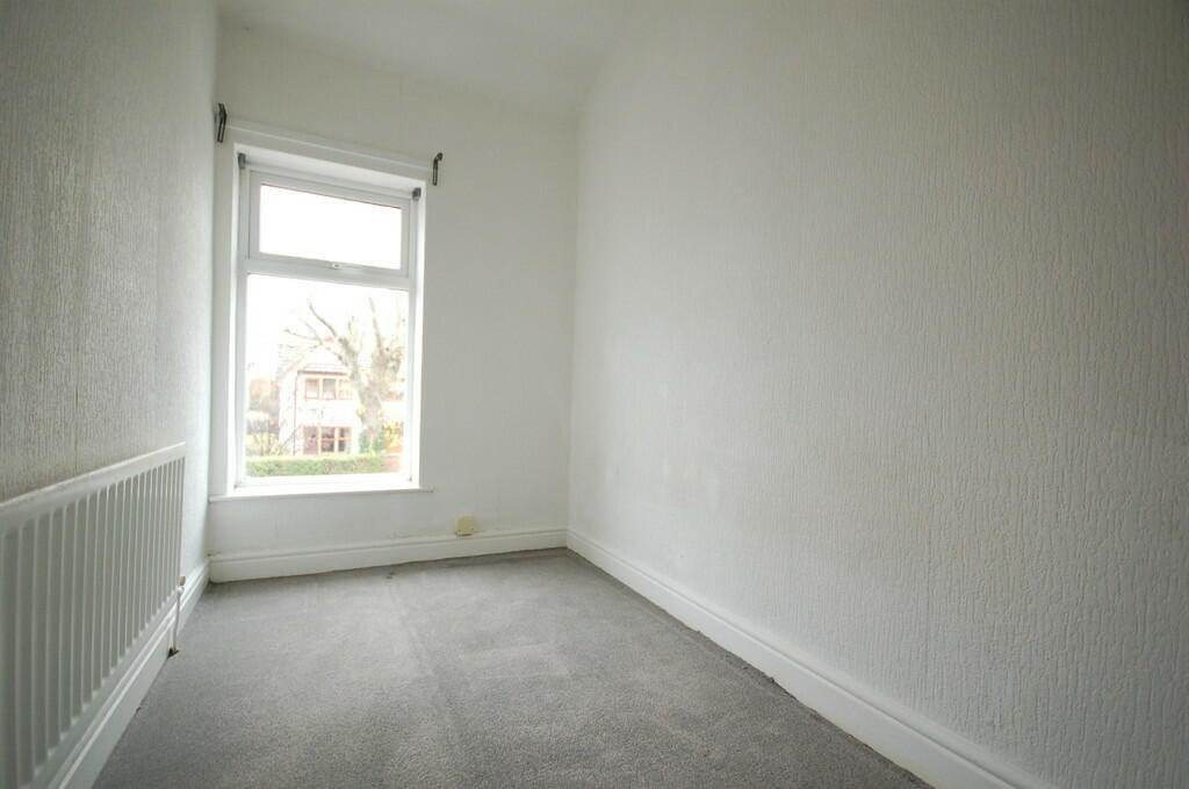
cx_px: 594
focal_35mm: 15
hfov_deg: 100.5
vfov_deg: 77.1
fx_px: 495
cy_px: 394
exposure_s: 1/30
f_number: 4
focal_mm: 10
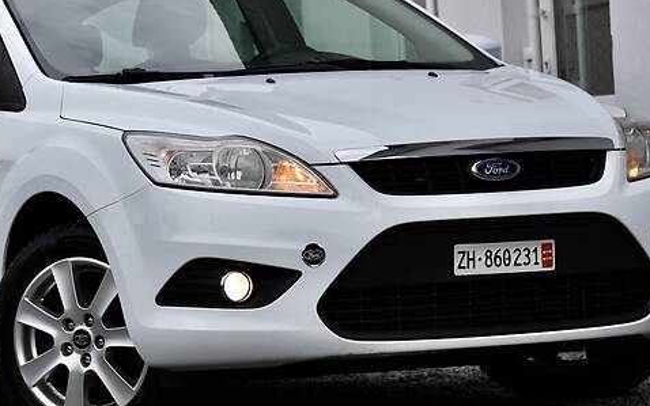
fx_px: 3172
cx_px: 186
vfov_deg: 7.3
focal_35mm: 179
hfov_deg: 11.7
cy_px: 162
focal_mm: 105
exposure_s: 1/800
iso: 200
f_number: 7.1
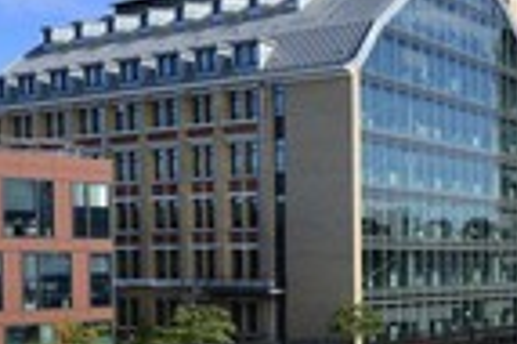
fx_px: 803
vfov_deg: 23.7
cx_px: 687
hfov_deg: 28.6
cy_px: 279
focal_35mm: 56
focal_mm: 19
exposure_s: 1/320
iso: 200
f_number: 9
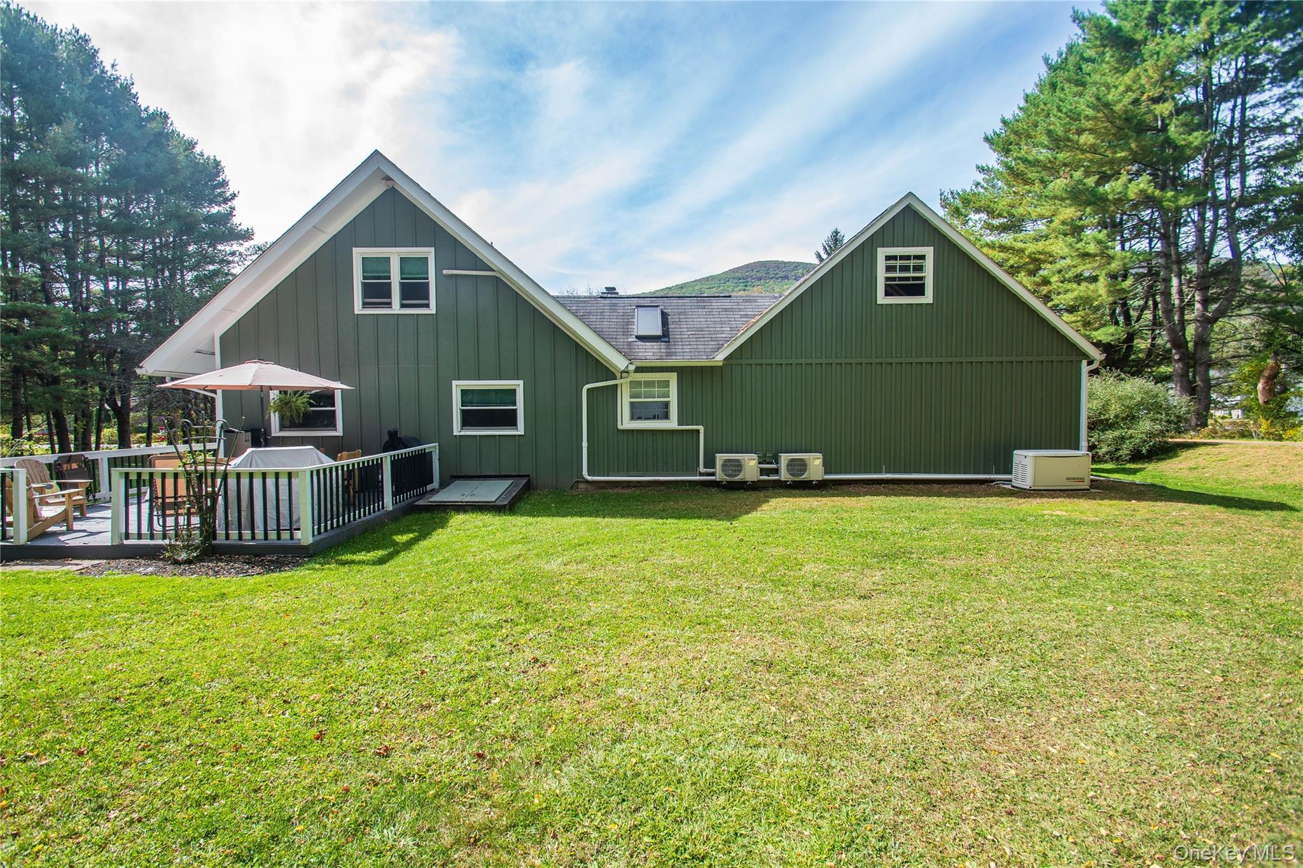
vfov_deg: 77.3
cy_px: 434
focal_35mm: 15
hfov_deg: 100.4
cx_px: 652
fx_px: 543
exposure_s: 1/125
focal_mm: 10
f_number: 5.6
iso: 100
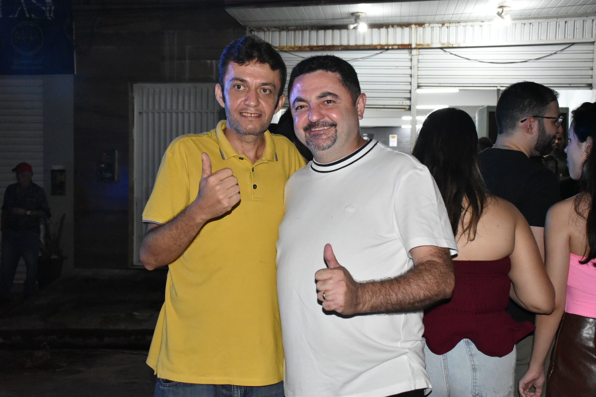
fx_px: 670
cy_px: 198
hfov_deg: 47.9
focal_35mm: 40
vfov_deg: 33.0
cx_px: 298
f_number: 5.6
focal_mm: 27
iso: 3200
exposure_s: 1/100
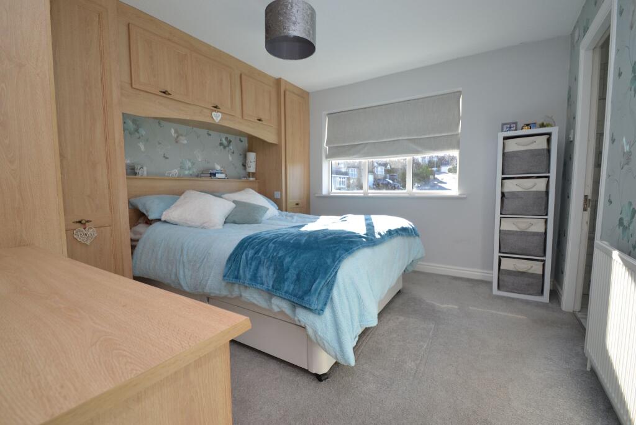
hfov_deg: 100.4
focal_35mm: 15
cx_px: 318
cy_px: 212
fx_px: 265
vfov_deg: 77.3
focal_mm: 10
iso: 320
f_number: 5.6
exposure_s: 1/125
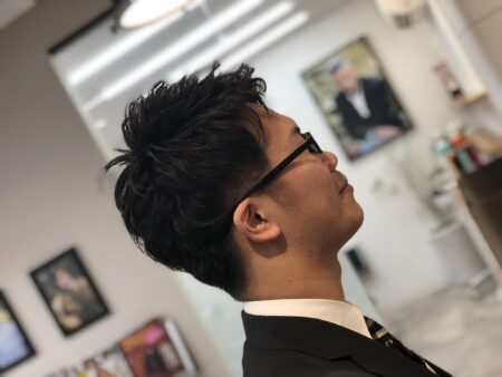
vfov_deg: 28.1
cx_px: 251
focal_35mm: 52
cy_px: 188
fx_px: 755
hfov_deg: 36.8
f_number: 2.4
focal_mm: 6
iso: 32
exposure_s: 1/50
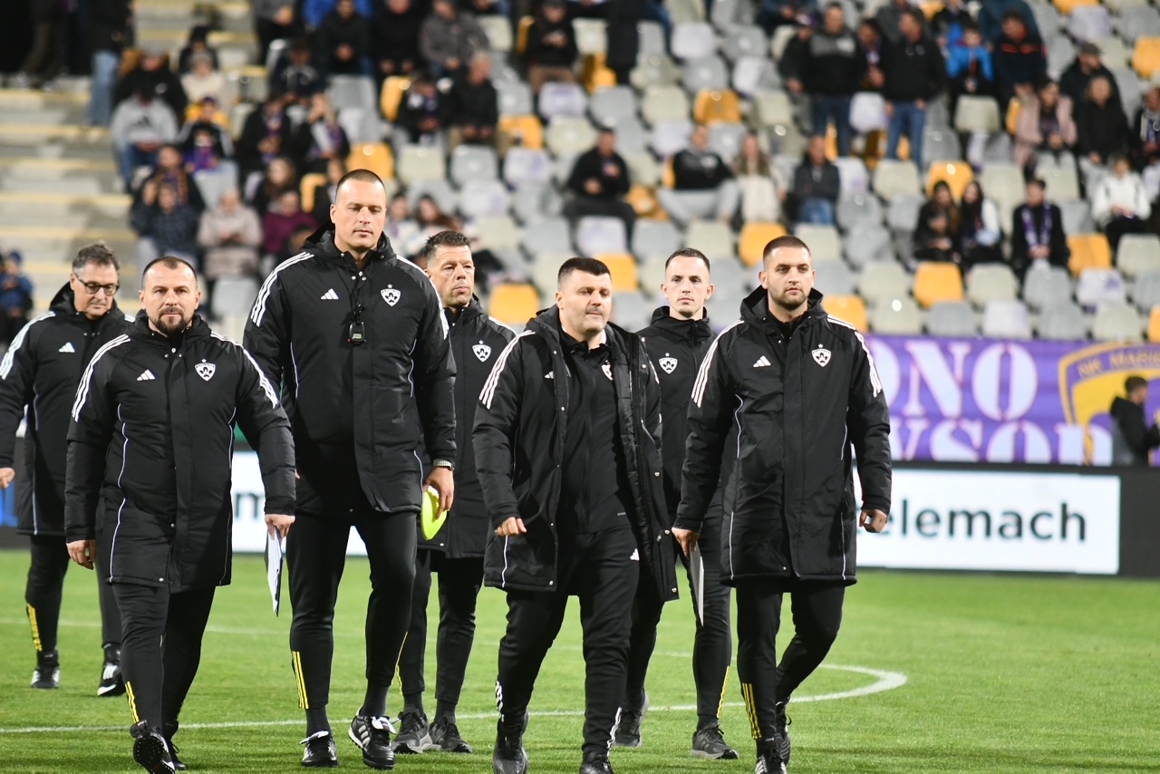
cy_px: 387
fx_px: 9668
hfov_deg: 6.9
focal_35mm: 300
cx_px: 580
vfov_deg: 4.6
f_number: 2.8
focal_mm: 200
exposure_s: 1/500
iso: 2200
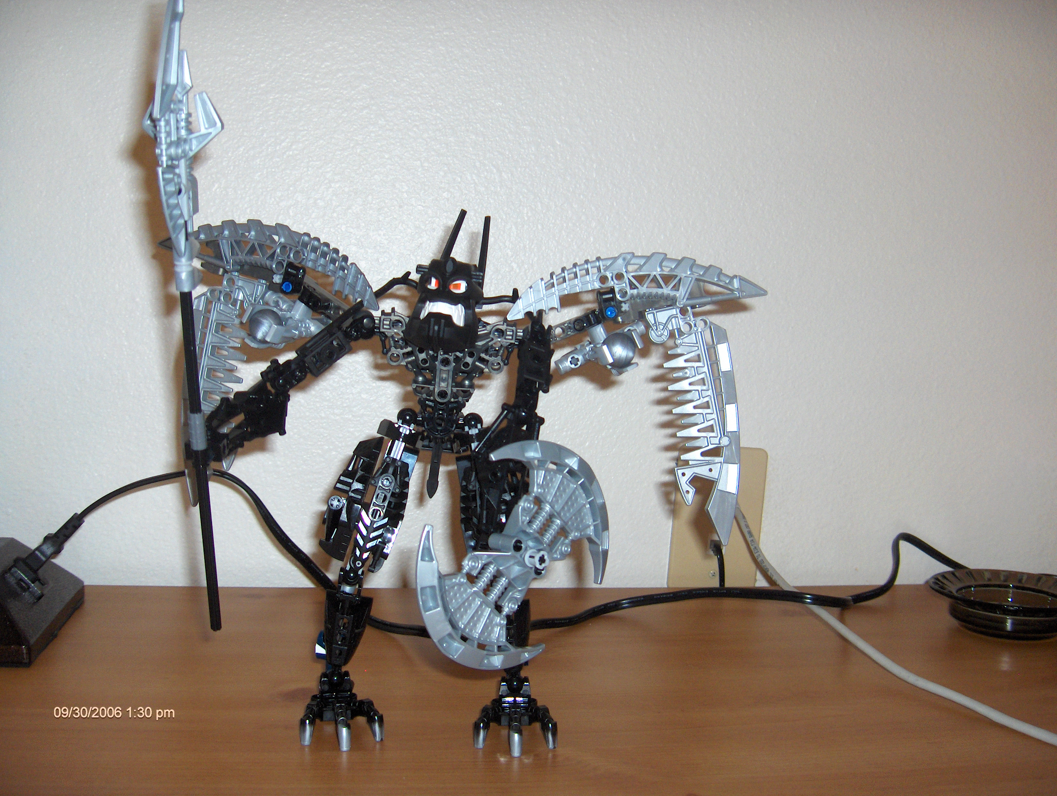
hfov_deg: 47.8
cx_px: 528
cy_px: 398
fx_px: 1193
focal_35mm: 39
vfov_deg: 36.9
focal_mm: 8
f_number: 2.8
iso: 100
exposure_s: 1/60
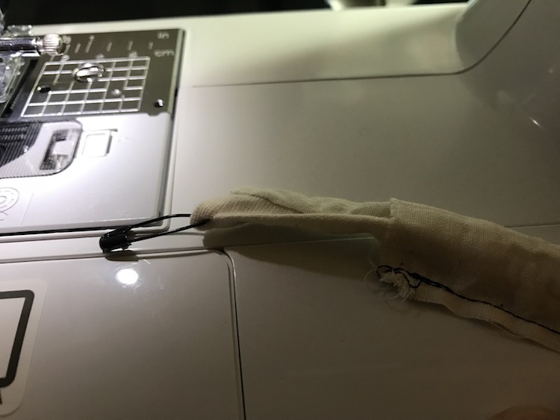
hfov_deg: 63.4
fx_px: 453
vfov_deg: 49.8
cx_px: 280
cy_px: 210
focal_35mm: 28
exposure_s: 1/18
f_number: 1.8
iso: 40
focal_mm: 3.99
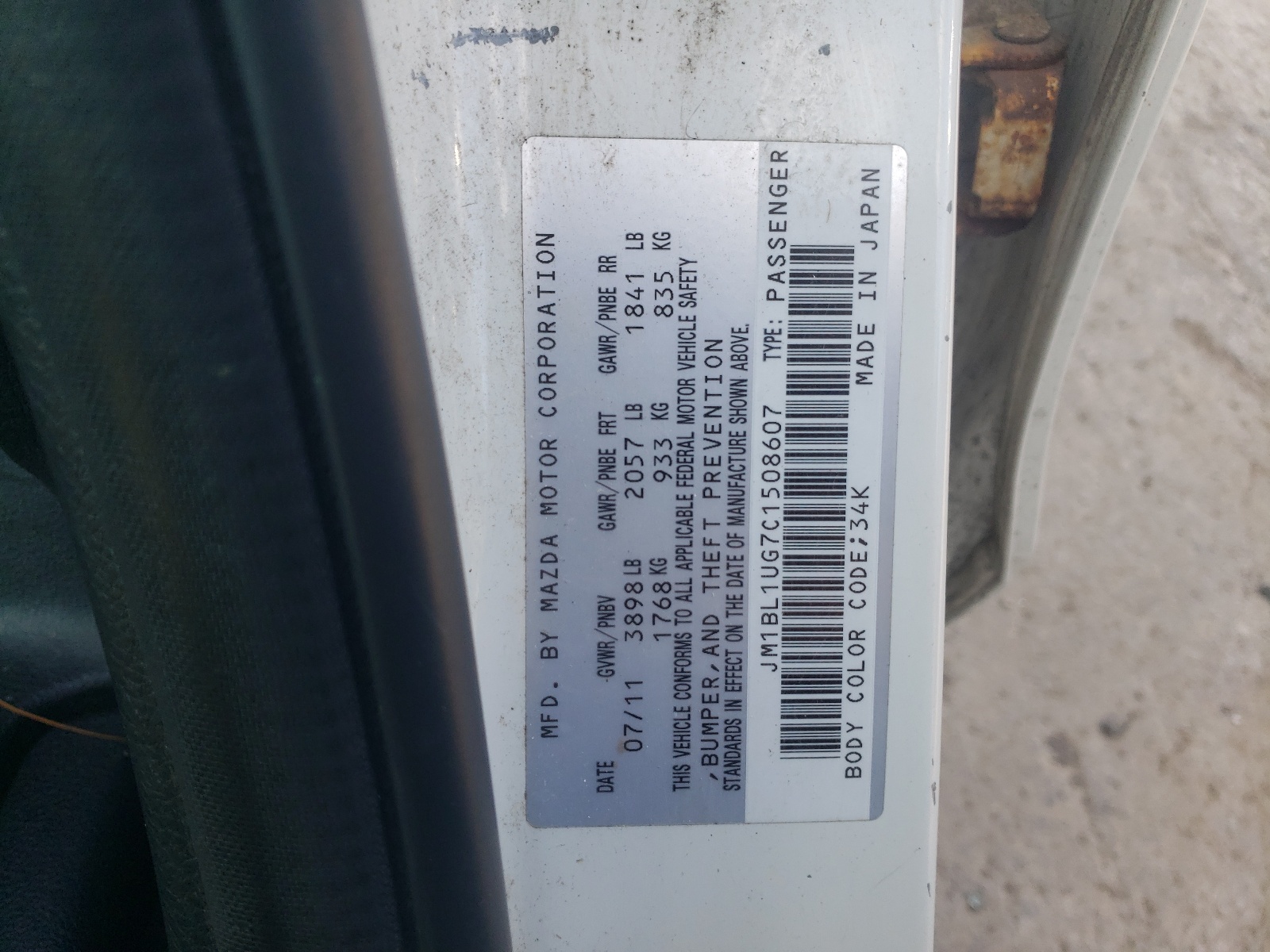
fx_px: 954
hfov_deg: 67.3
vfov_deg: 53.1
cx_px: 635
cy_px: 476
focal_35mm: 26
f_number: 1.5
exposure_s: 1/417
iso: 50
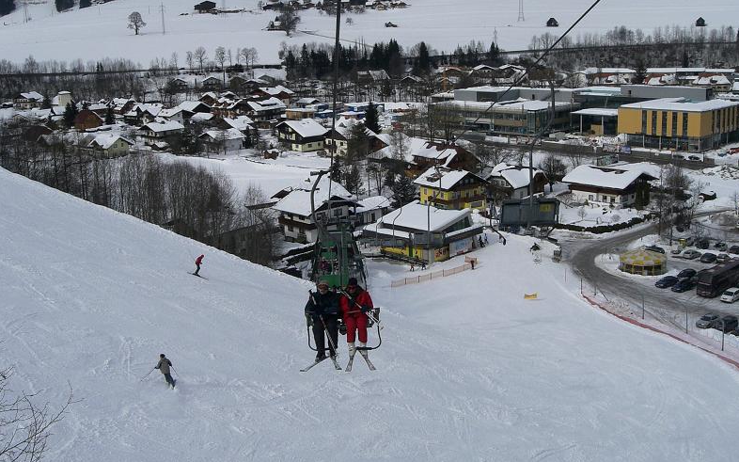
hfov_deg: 48.2
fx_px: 826
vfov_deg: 31.2
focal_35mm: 41
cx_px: 374
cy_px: 220
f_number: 4.4
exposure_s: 1/2000
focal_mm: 6.3
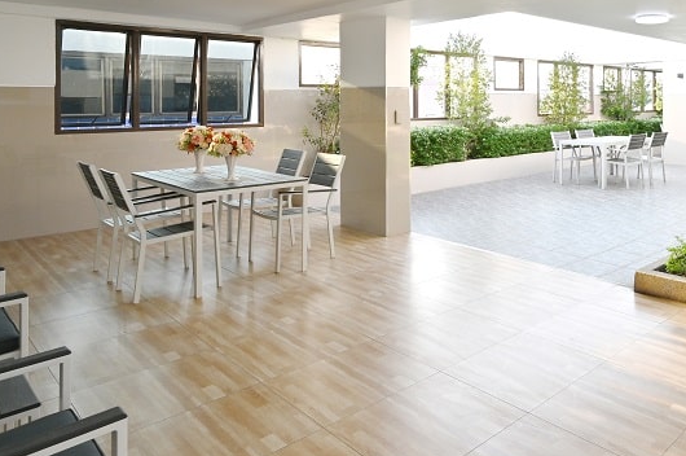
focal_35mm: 29
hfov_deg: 57.6
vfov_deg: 43.1
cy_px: 102
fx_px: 552
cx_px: 573
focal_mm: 15
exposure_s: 1/20
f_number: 14
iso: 200
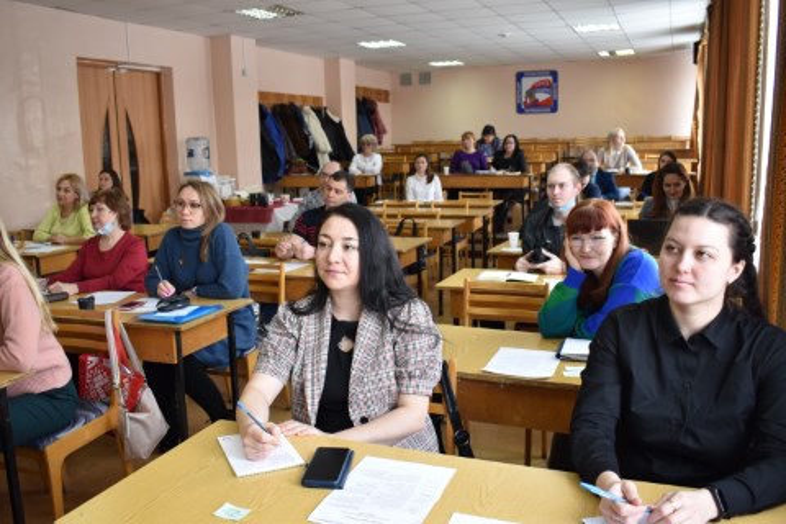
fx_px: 688
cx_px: 393
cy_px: 262
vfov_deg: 41.7
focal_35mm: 32
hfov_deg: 59.5
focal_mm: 21
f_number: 4.5
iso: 400
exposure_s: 1/60
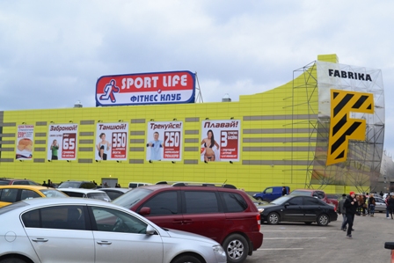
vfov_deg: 28.1
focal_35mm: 48
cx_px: 197
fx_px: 525
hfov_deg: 41.1
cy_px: 132
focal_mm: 32
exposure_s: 1/100
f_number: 9
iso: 400
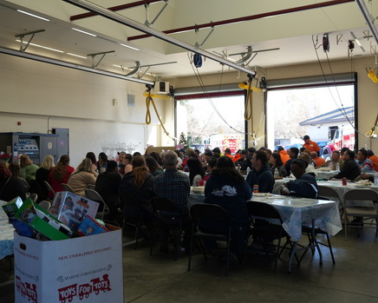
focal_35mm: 38
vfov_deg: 39.2
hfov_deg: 47.9
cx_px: 169
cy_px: 146
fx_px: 425
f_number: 4
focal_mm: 31
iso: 100
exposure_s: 1/60
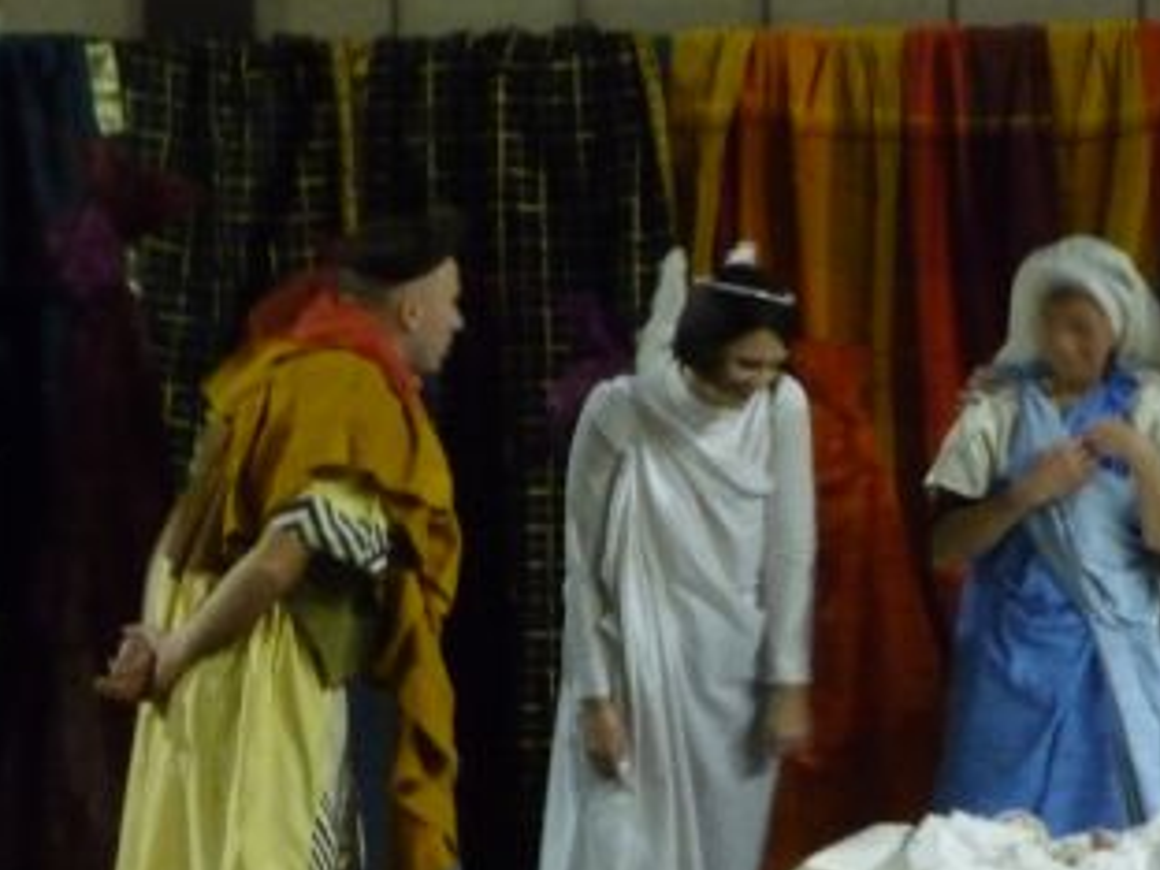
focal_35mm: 211
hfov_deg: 9.3
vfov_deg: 7.0
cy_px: 673
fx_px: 7071
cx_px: 1052
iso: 800
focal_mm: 17.5
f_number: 4.7
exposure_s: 1/8
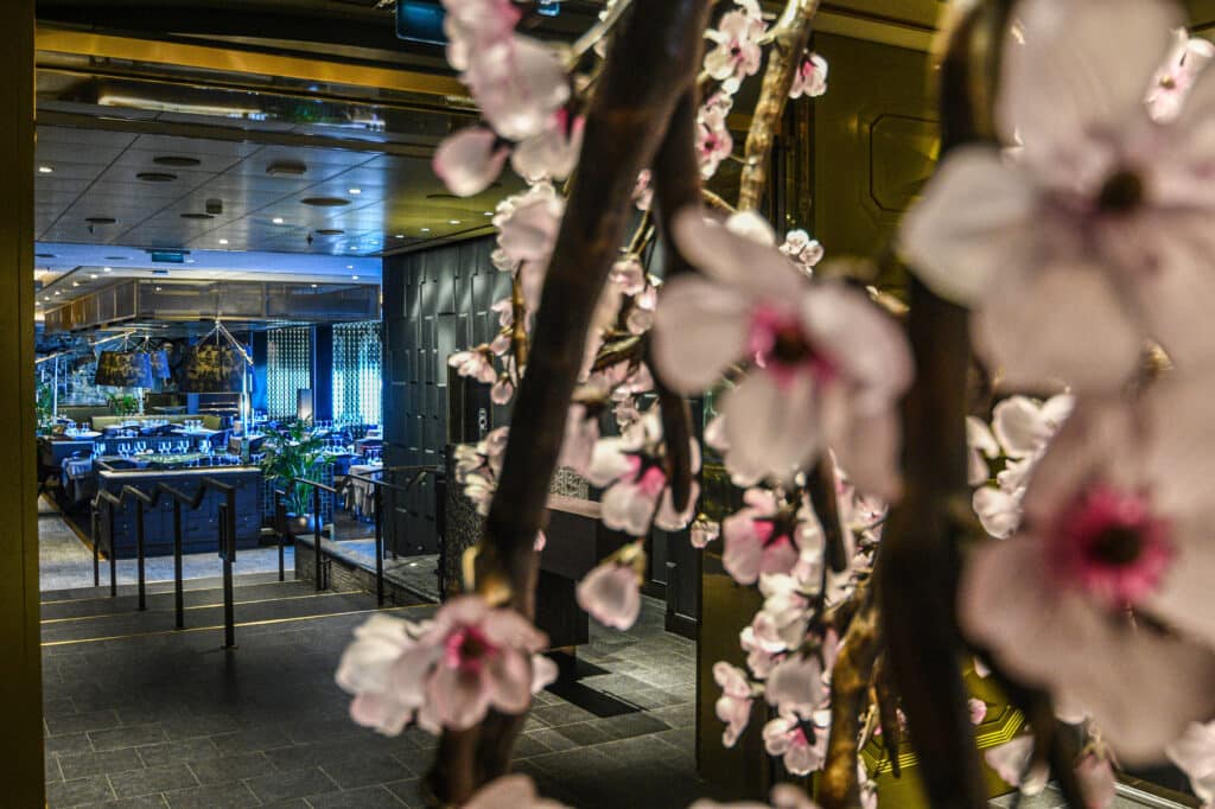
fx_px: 1215
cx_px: 608
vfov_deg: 36.8
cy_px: 404
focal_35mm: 36
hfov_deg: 53.1
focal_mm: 24
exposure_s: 1/40
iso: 1600
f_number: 4.5
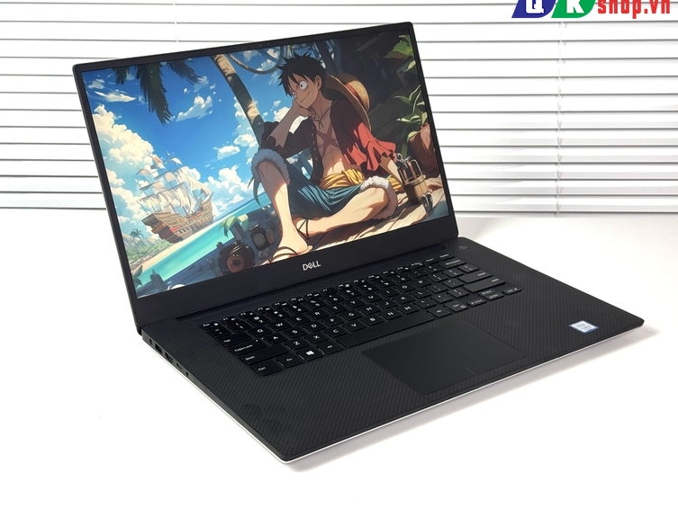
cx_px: 339
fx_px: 999
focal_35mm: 51
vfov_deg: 28.6
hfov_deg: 37.5
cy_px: 241
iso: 64
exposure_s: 1/173
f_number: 1.78
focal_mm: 6.76
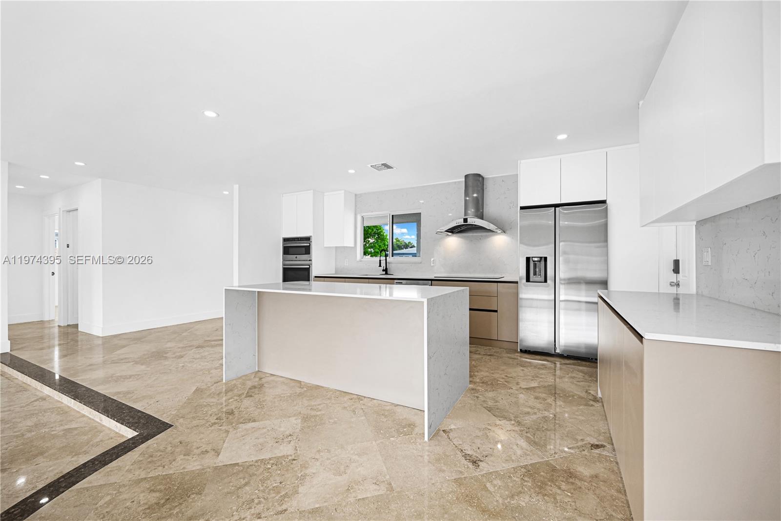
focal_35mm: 14
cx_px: 390
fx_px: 304
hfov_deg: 104.2
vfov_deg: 81.2
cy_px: 260
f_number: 4
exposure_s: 1/25
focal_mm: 14
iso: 100
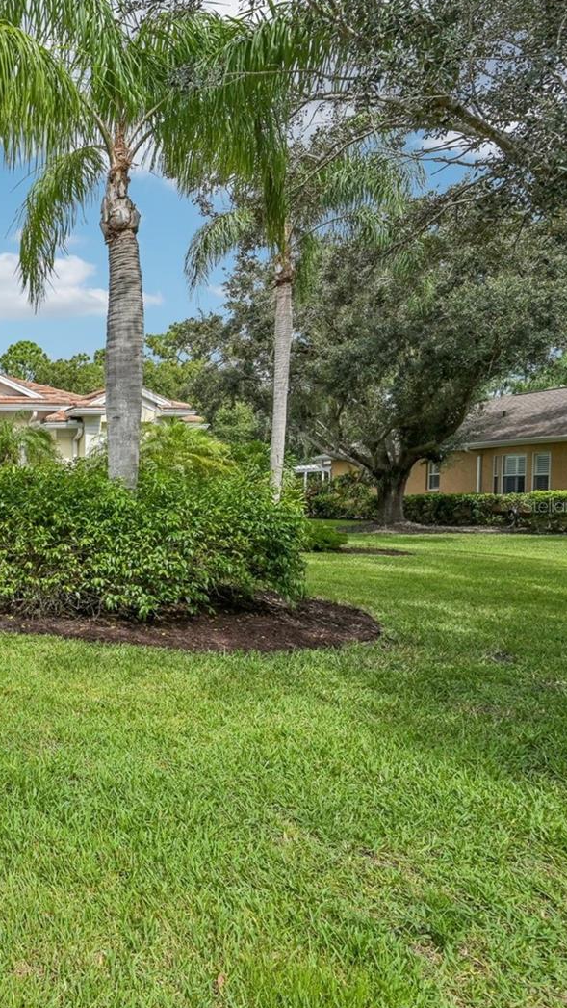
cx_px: -162
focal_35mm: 25
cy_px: 505
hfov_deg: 34.0
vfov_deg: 74.5
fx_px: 662
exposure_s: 1/1250
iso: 400
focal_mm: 15.5
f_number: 8
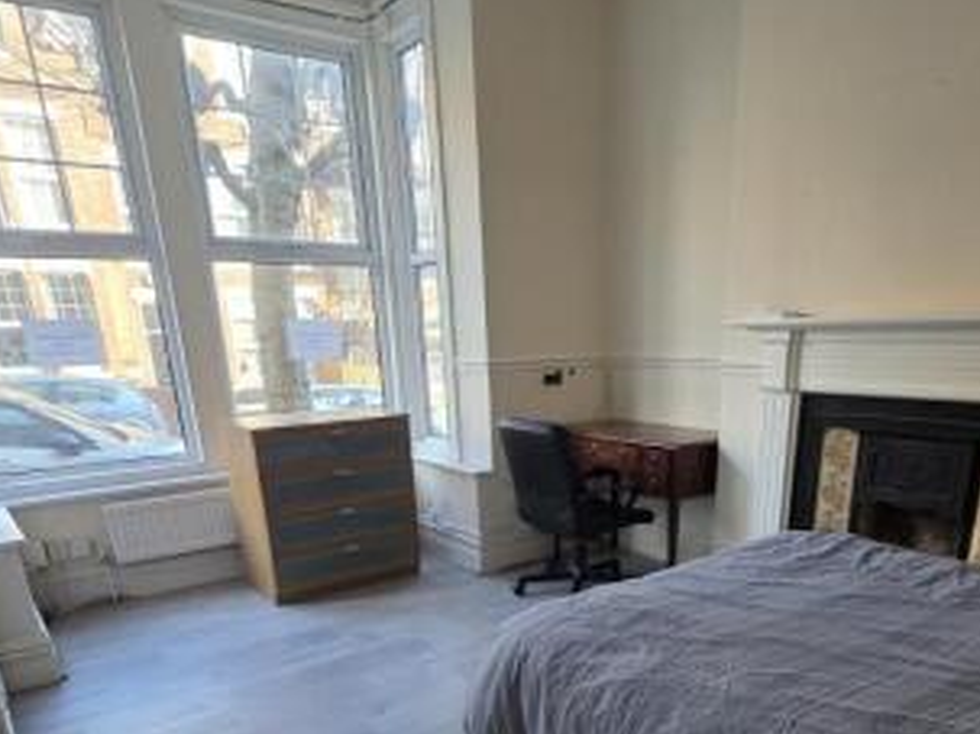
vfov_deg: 50.4
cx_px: 551
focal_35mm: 25
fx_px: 707
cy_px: 619
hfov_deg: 69.1
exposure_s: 1/100
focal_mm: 2.2
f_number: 1.9
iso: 160
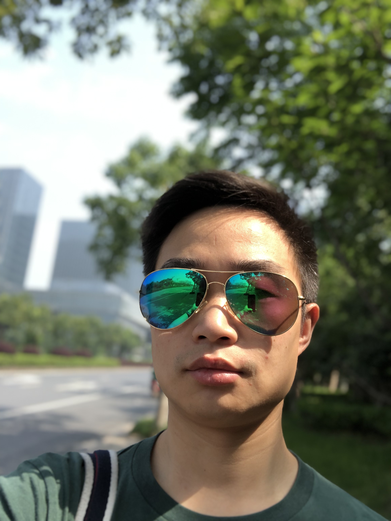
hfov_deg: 44.2
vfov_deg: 56.8
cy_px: 260
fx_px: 481
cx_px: 196
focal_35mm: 32
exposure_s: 1/325
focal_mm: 2.87
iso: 20
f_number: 2.2
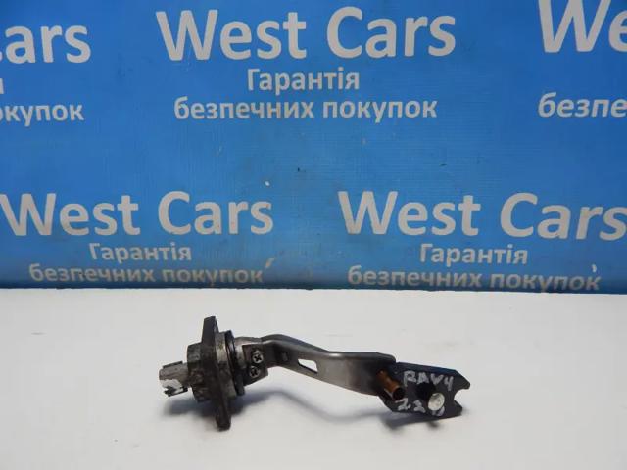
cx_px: 314
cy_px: 235
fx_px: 417
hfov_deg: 73.9
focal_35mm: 23
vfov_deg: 58.9
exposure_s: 1/40
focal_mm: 4
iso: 125
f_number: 3
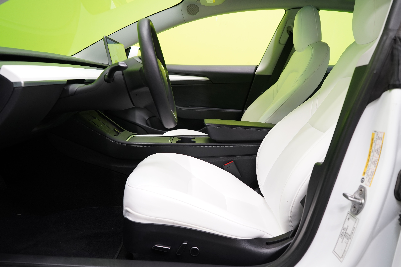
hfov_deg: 60.3
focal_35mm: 31
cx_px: 200
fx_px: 345
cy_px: 134
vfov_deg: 42.3
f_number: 5.6
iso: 1000
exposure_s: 1/25
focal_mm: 31
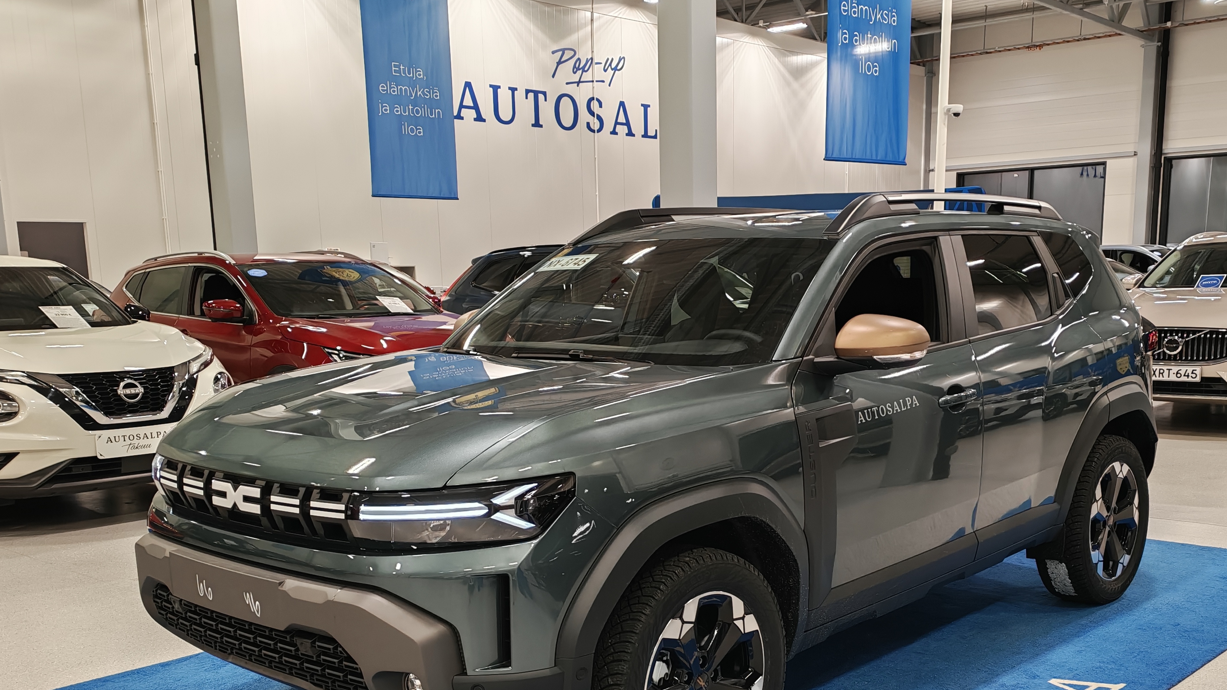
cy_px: 509
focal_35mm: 40
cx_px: 644
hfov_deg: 50.5
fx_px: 1301
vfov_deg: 29.3
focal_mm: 6.12
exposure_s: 1/100
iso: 250
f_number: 1.9
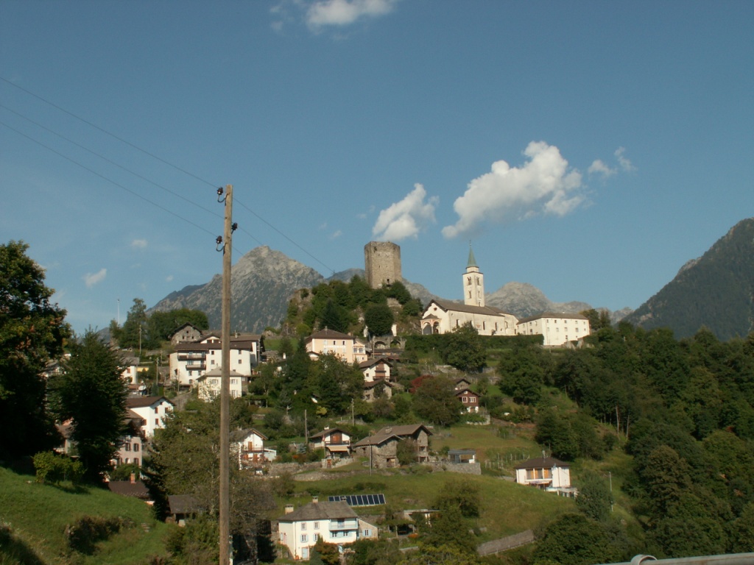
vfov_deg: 32.9
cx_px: 377
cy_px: 282
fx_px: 958
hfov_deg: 42.9
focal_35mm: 44
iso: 50
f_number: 7.1
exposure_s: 1/250
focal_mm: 7.31
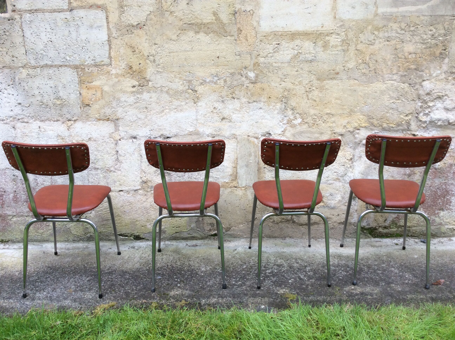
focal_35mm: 32
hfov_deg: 56.9
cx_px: 228
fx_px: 420
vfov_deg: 44.1
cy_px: 170
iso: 32
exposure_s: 1/118
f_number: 2.4
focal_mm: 3.3
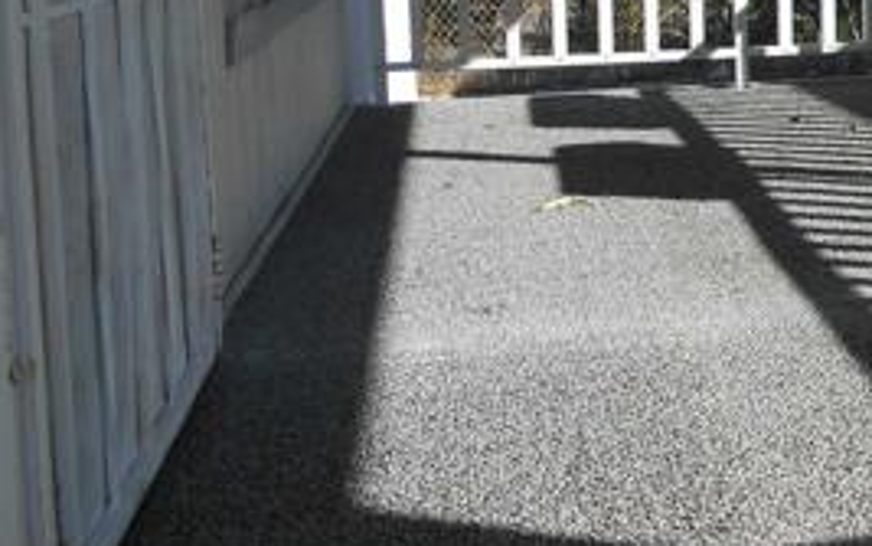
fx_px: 1569
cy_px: 13
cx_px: 1006
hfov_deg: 27.8
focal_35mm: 66
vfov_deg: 19.2
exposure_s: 1/640
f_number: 3.2
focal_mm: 4.6
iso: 80
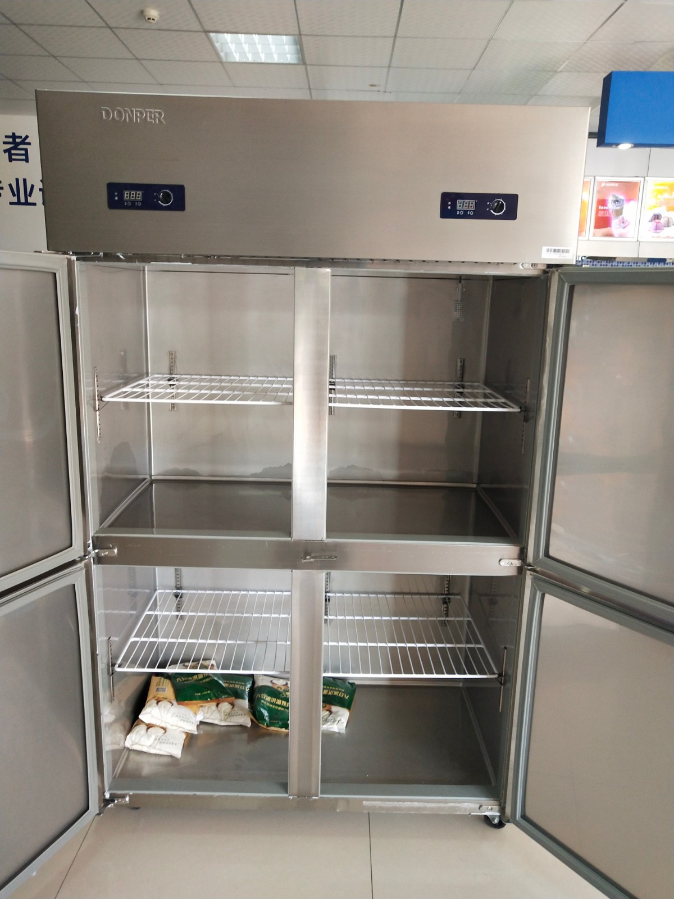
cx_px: 337
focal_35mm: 30
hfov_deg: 46.8
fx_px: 779
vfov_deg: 60.0
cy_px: 450
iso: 201
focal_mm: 3.95
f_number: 1.8
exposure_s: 1/100
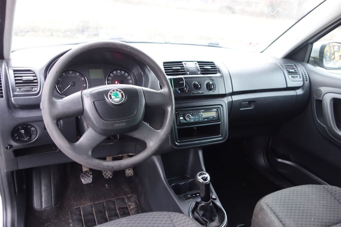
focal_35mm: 28
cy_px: 114
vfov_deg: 46.4
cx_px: 170
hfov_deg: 65.5
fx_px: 265
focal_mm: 10.4
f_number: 2.2
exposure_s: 1/30
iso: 500
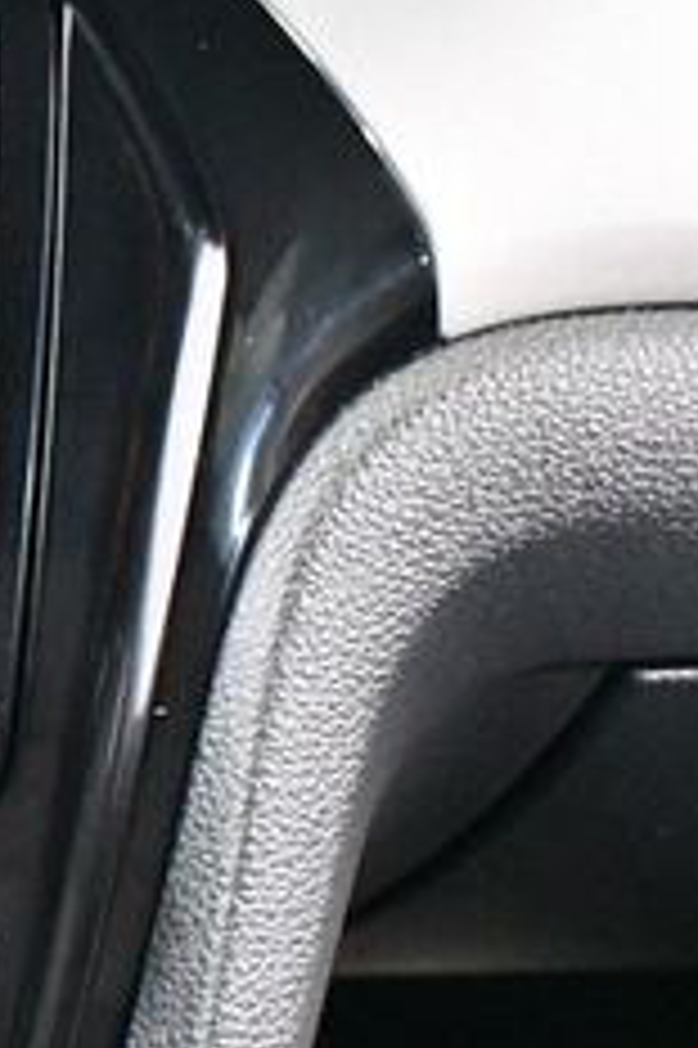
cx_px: -675
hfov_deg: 12.3
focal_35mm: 99
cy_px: 796
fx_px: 2883
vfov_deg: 20.5
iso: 12800
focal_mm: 18
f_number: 3.5
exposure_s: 1/50
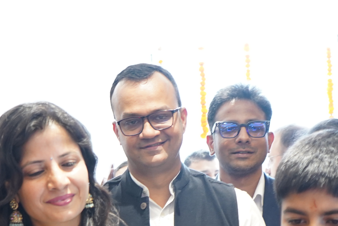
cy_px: 233
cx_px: 144
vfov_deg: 14.7
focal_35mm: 91
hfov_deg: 22.4
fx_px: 854
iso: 2000
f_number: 3.5
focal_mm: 28
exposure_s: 1/100
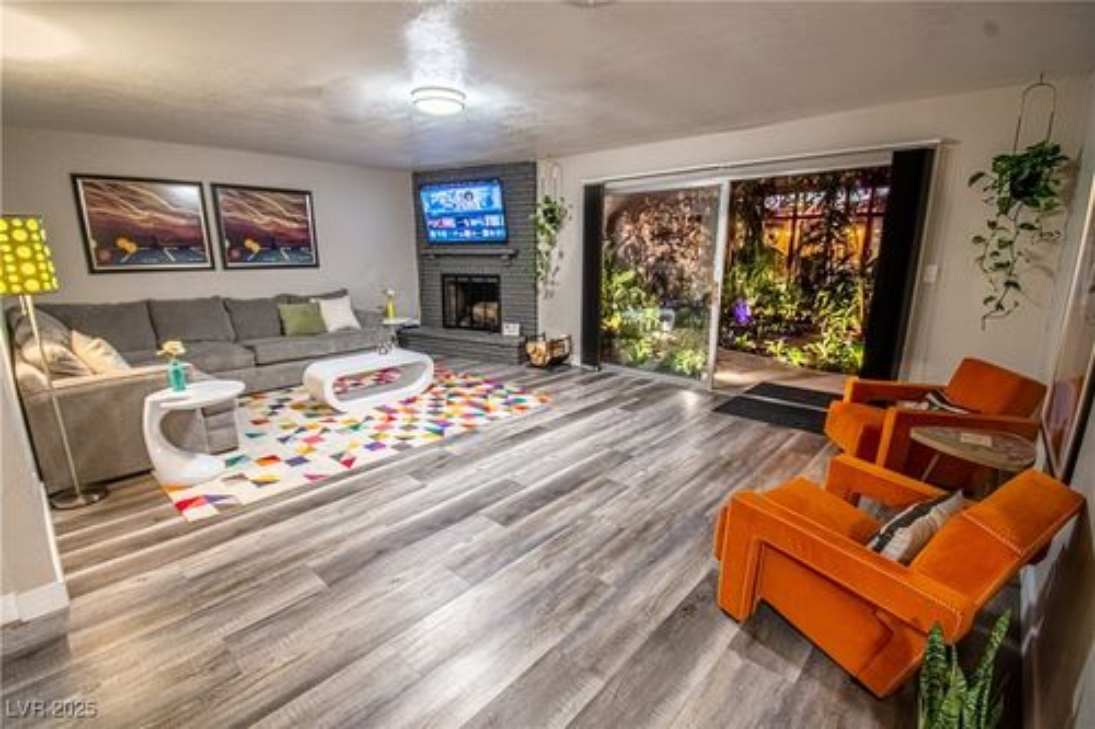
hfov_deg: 100.4
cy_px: 364
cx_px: 548
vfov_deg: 77.3
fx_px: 456
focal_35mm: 15
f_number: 6.3
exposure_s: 1/125
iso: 1100
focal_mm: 10
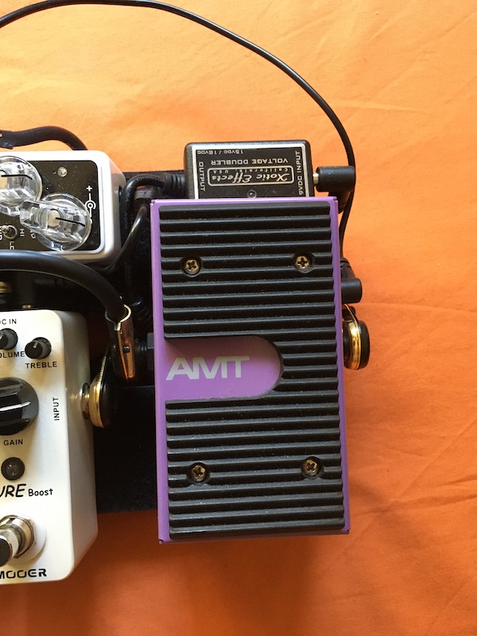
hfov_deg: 48.2
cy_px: 318
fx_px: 533
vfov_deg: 61.7
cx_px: 238
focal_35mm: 29
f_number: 2.2
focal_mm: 4.15
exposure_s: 1/25
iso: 200
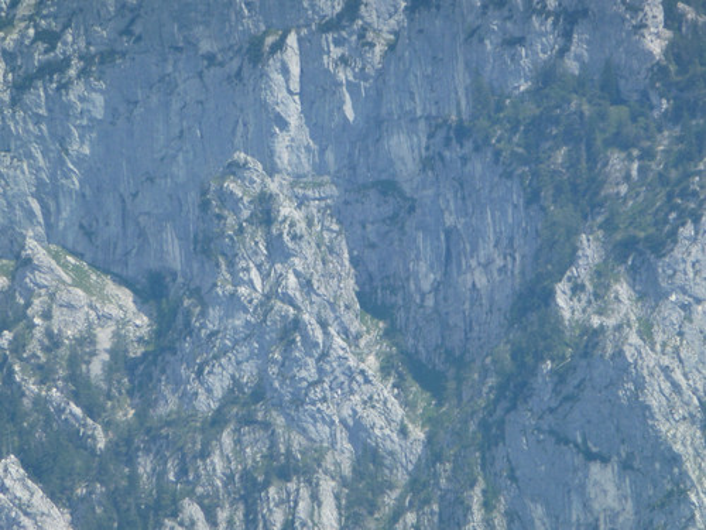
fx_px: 8627
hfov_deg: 4.7
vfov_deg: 3.5
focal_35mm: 423
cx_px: 353
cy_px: 265
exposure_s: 1/400
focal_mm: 68.8
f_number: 5.9
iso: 100
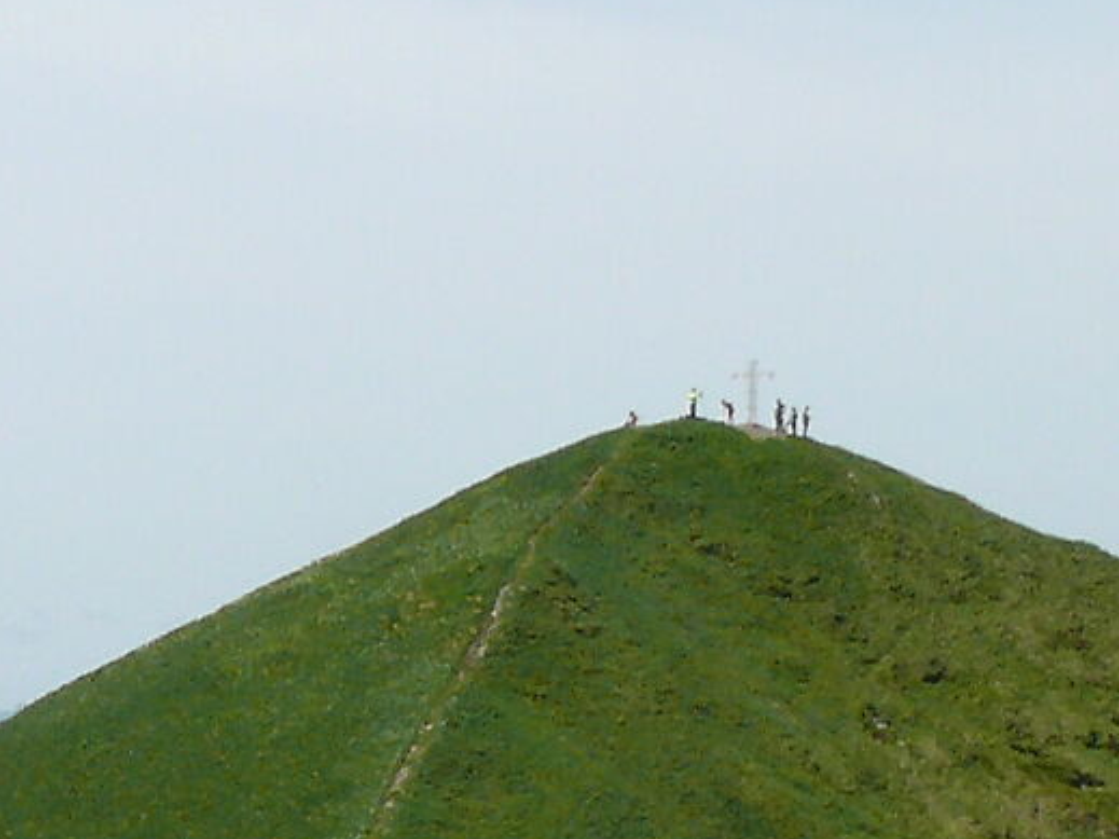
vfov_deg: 8.9
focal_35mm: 162
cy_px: 1294
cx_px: -155
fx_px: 5236
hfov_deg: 12.0
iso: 100
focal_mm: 7.4
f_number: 10
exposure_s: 1/160
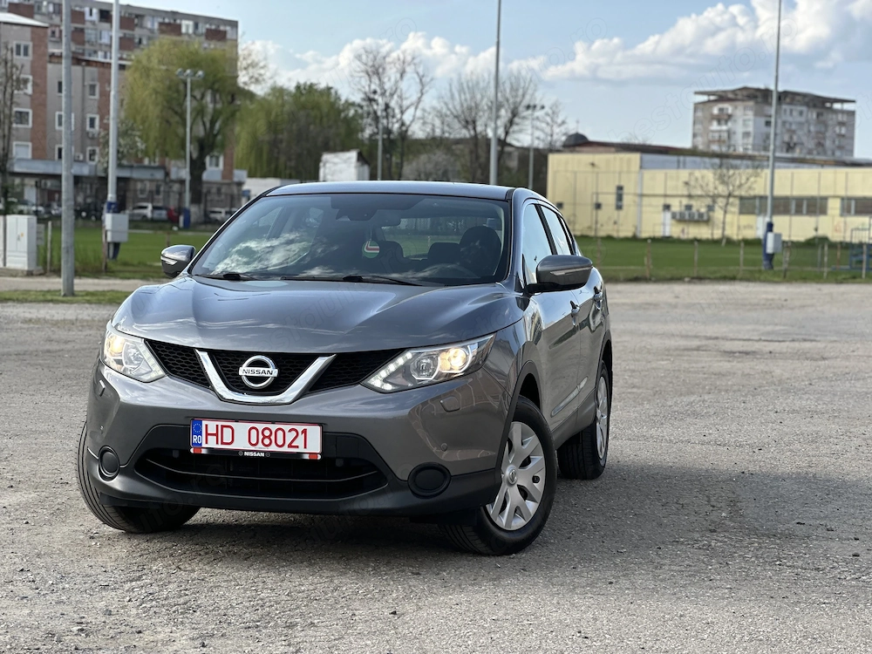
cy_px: 327
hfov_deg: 25.3
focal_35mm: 77
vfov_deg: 19.1
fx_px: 1940
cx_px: 436
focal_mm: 9
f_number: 2.8
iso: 25
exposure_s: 1/244
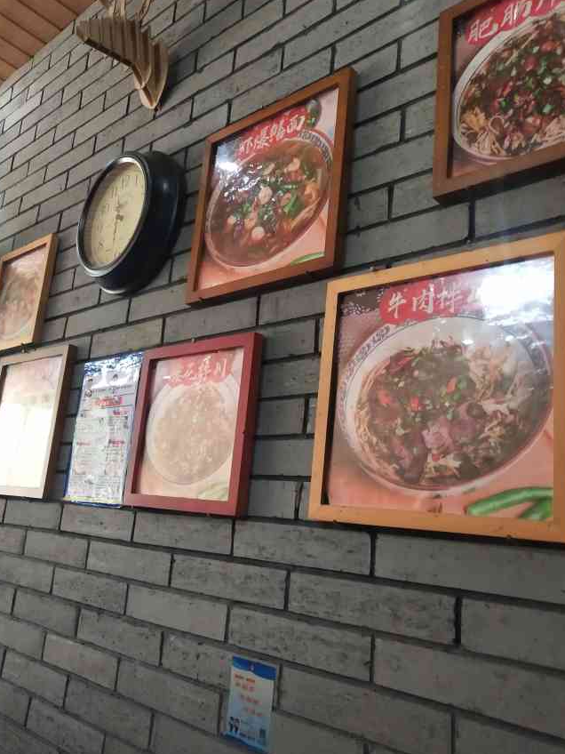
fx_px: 718
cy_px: 377
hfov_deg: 42.9
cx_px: 275
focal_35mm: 33
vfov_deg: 55.4
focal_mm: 3.95
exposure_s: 1/50
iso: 256
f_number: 1.8
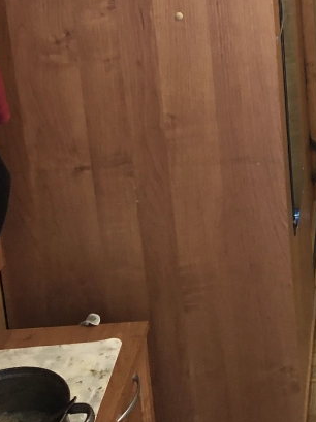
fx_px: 902
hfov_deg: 18.5
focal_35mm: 74
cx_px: 408
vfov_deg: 24.4
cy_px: -57
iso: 80
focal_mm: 4
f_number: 1.8
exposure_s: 1/17
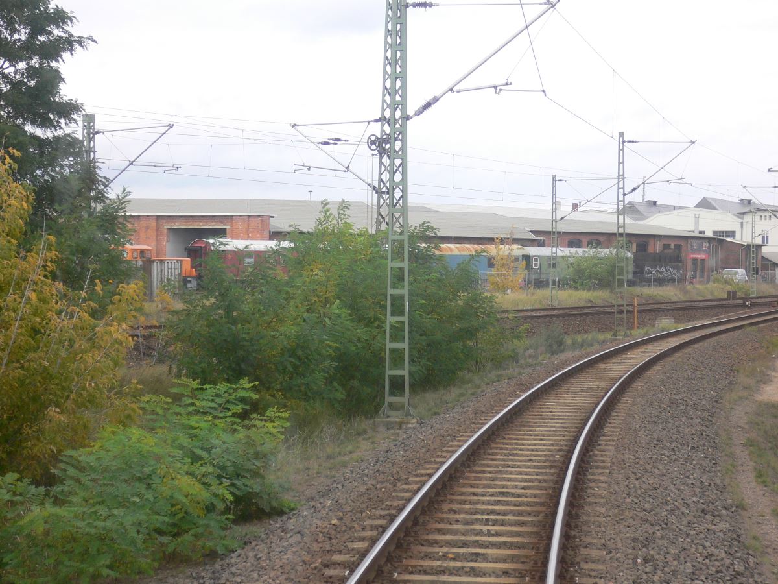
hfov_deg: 29.4
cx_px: 389
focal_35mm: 66
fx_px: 1483
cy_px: 292
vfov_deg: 22.3
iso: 100
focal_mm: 11
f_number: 4
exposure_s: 1/200
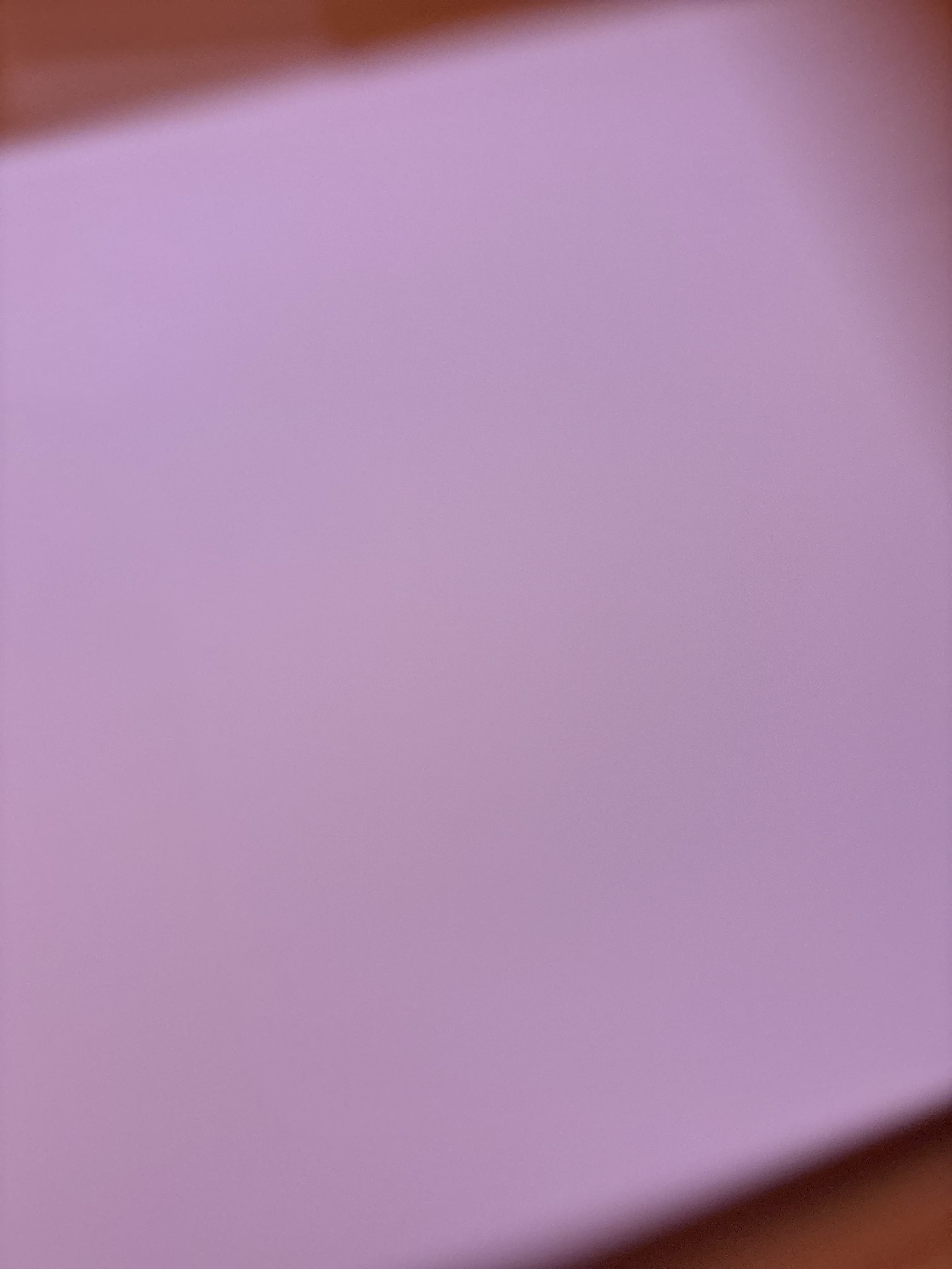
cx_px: 476
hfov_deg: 53.1
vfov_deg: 67.3
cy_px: 634
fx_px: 953
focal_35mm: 26
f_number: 1.6
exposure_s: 1/20
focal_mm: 5.96
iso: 1000
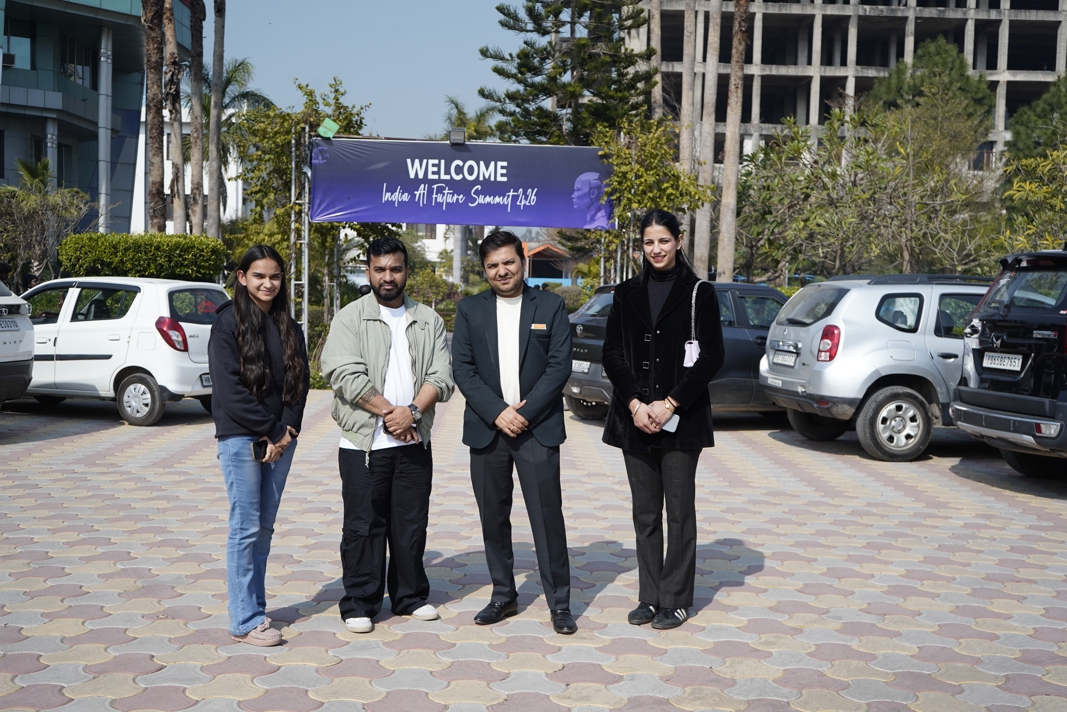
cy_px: 356
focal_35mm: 40
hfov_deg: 48.5
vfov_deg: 33.4
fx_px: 1185
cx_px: 534
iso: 100
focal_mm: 40
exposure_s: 1/500
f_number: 5.6
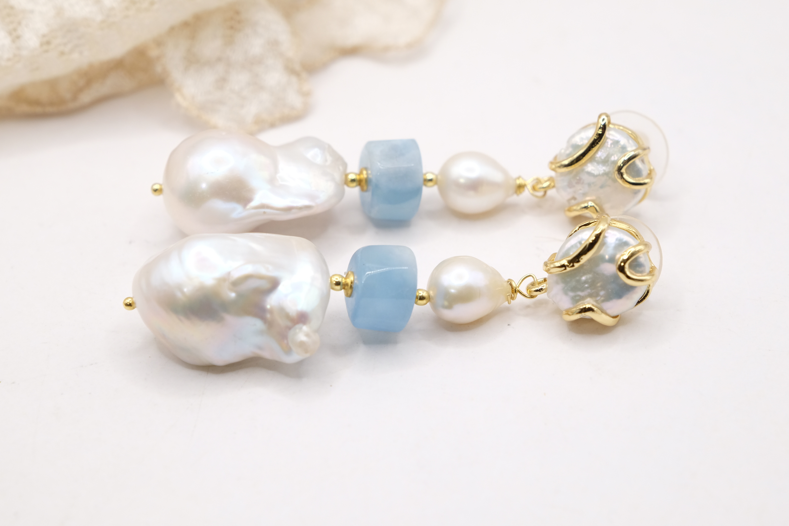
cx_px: 394
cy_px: 263
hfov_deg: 17.1
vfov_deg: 11.4
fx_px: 2630
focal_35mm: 120
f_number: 8
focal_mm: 80
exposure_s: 1/50
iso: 800
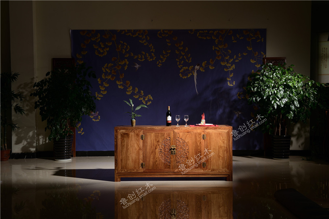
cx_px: 164
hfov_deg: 41.1
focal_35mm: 48
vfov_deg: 28.1
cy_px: 110
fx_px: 439
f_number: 10
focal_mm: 48
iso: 125
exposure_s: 1/125
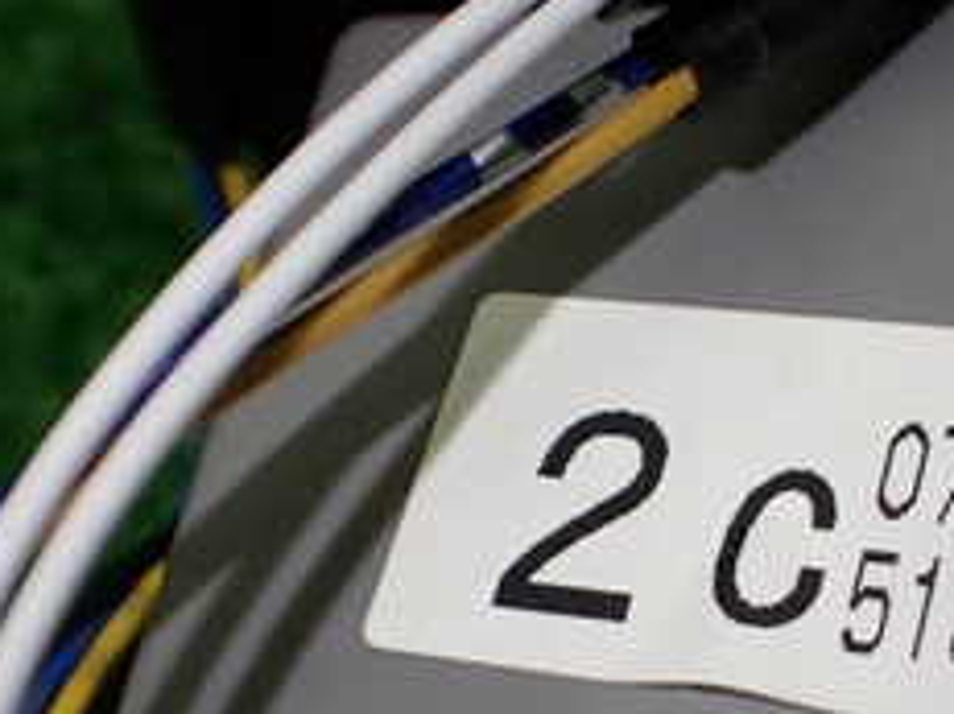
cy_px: 590
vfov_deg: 18.7
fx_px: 2149
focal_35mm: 78
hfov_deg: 24.7
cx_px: 752
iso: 125
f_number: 2.3
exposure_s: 1/125
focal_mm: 5.4
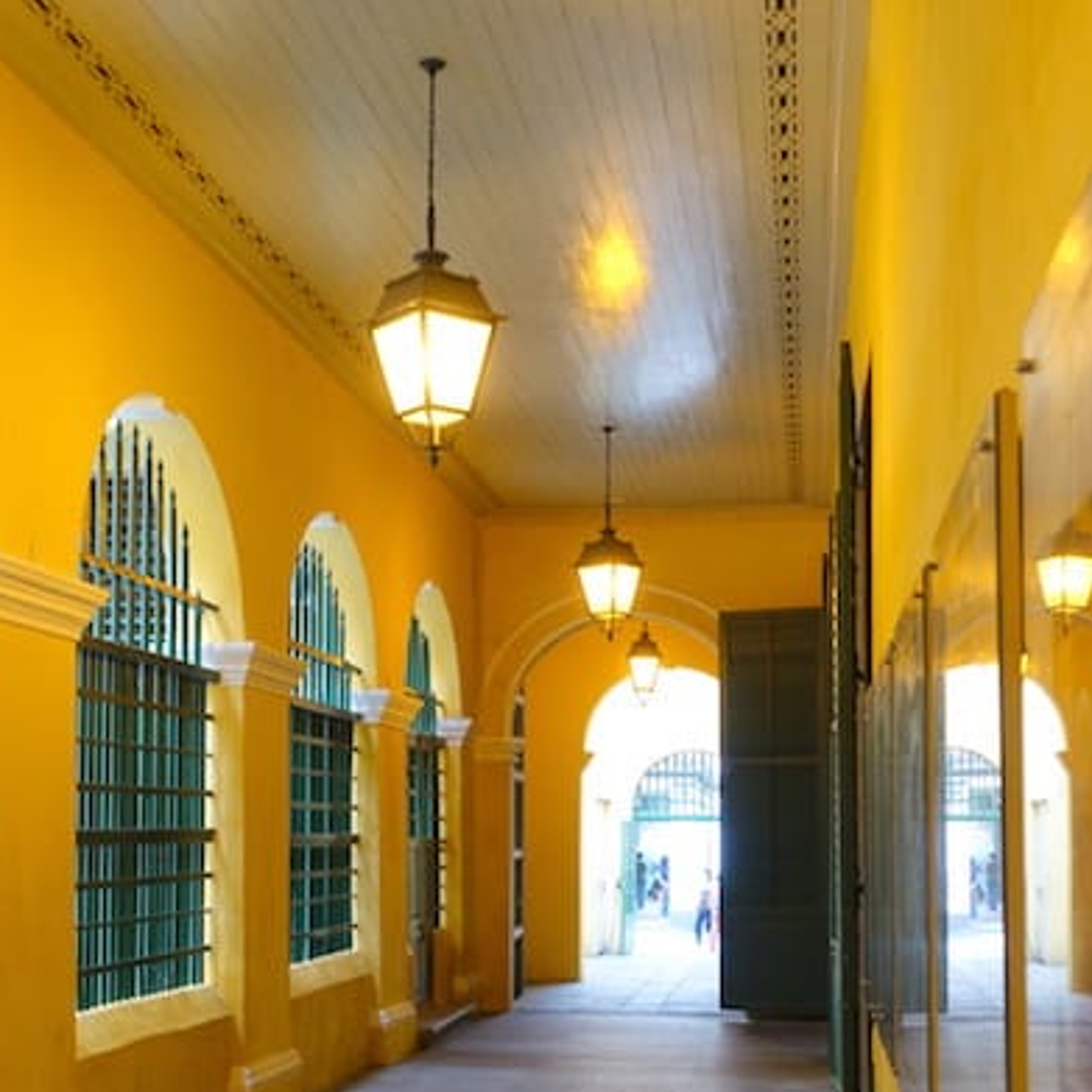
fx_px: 1677
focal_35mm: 47
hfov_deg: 36.1
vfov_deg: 35.6
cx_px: 536
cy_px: 743
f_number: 2.8
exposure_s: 1/40
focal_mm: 13.34
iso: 250
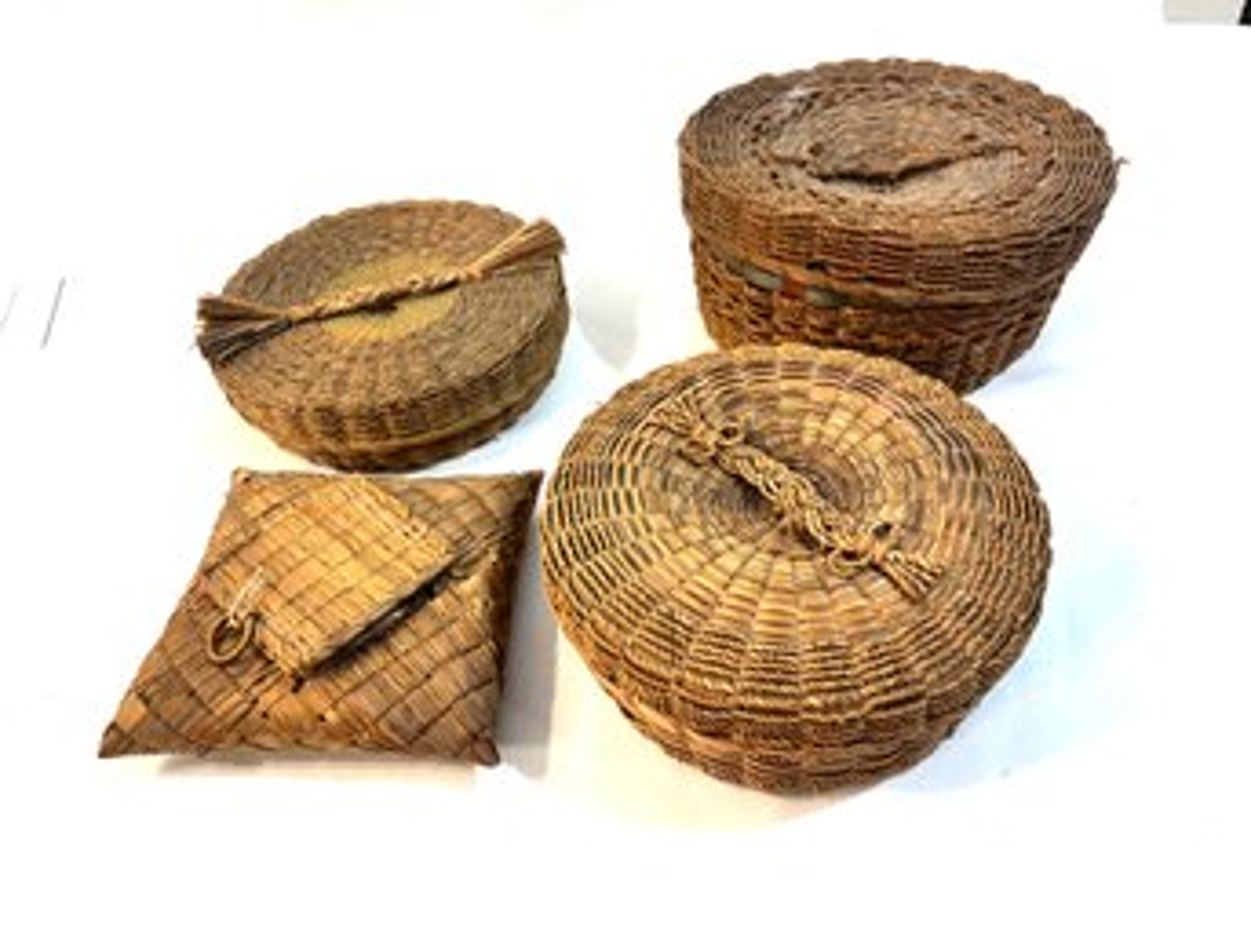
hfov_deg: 67.3
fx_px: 939
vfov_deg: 53.0
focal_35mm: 26
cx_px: 626
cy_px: 468
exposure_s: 1/120
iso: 50
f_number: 1.6
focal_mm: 5.96
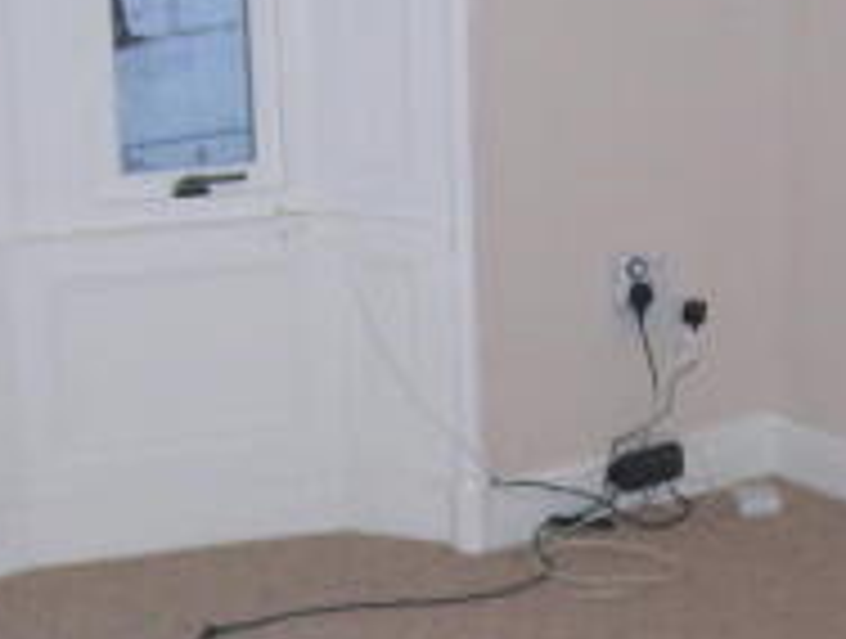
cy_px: 551
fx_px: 2720
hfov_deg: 17.6
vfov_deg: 13.3
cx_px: 585
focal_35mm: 111
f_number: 2.7
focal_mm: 6
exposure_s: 1/60
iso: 160
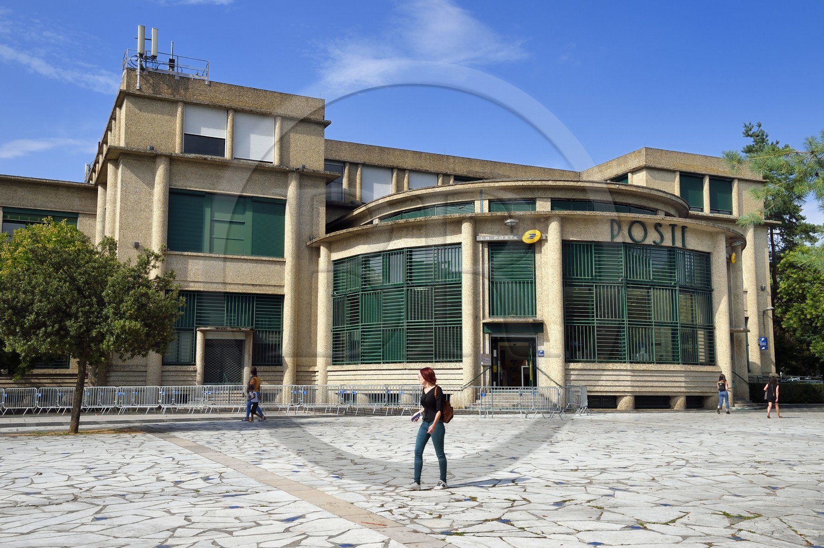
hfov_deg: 50.7
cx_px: 412
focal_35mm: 38
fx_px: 869
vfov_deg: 35.0
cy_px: 274
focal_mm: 38
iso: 200
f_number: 14
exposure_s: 1/250
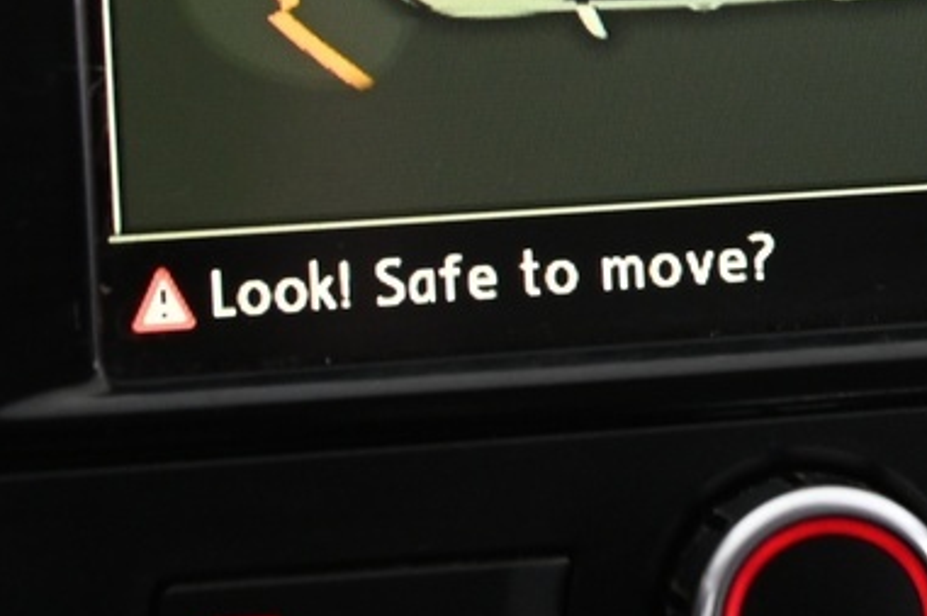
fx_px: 5041
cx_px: 642
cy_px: -105
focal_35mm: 196
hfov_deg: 10.5
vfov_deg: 6.9
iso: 2000
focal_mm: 46
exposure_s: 1/25
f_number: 4
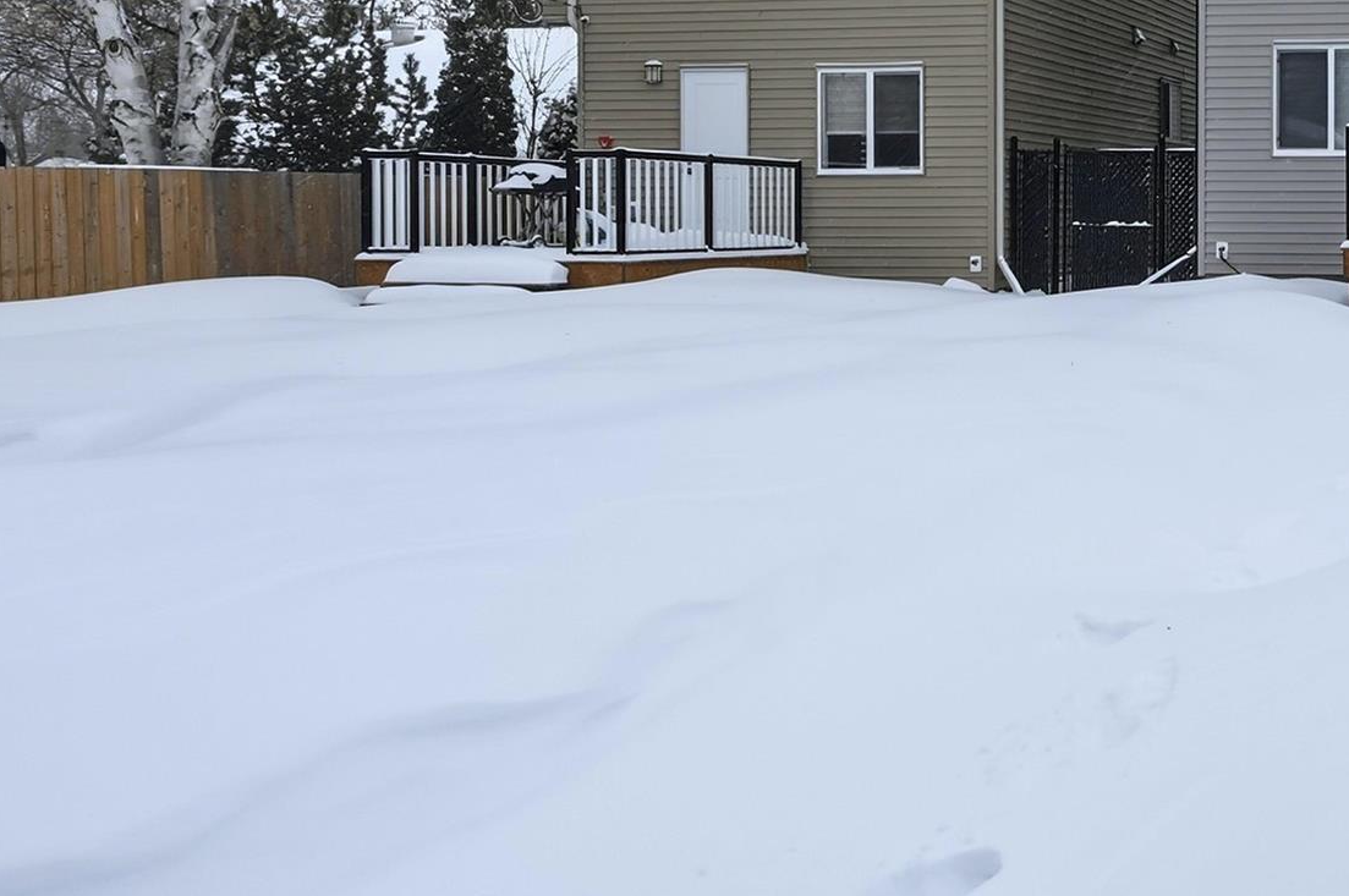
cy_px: 211
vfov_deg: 33.4
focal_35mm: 39
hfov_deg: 41.0
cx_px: 1443
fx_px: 1460
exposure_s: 1/2000
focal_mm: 14
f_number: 8
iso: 100
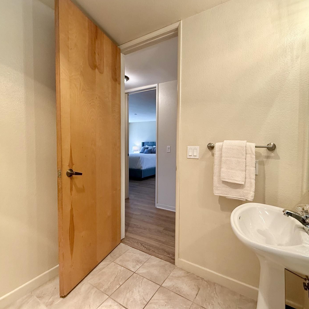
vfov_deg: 84.0
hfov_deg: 83.7
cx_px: 171
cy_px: 154
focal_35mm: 17
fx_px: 172
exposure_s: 1/120
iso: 250
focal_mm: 2.22
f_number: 2.2
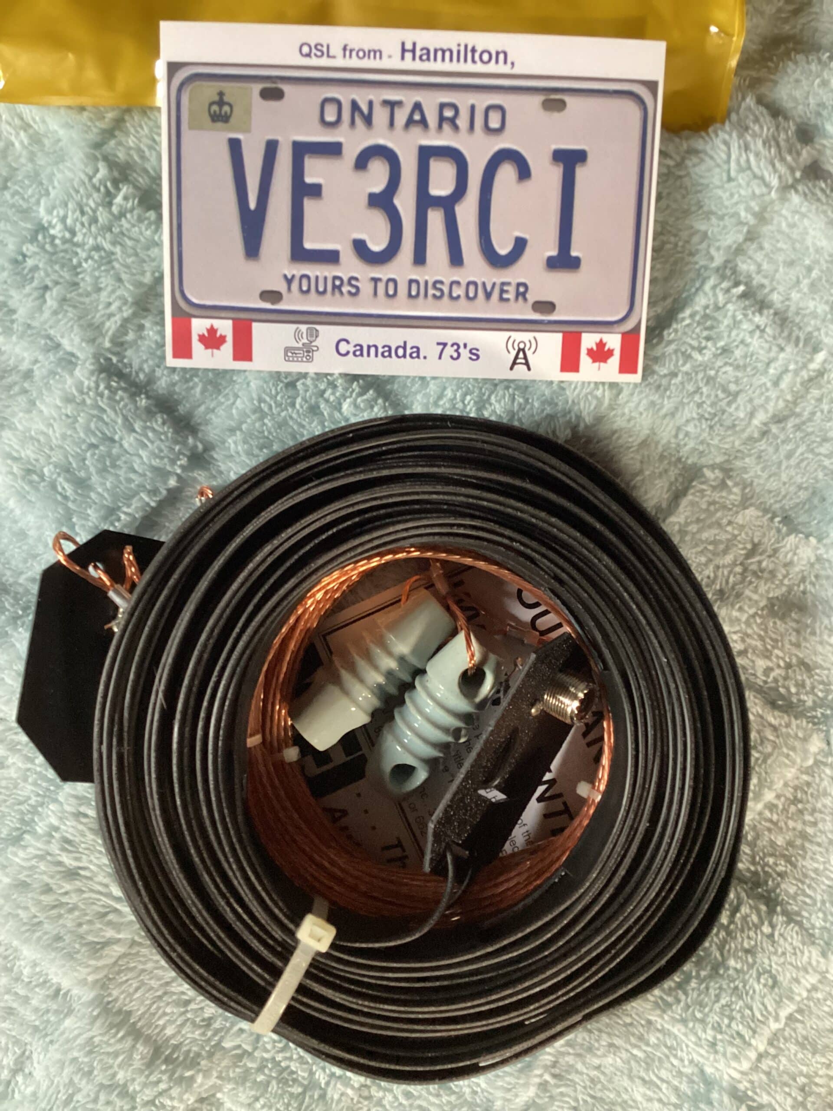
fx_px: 995
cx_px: 416
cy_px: 556
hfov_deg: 45.4
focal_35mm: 31
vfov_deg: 58.4
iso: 400
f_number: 2.4
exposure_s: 1/60
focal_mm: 3.3
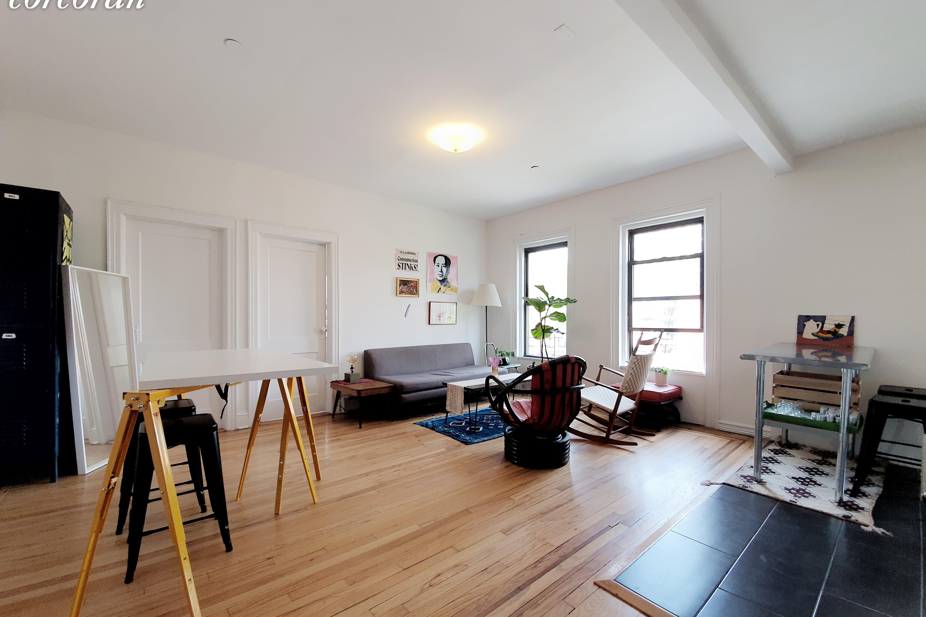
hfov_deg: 104.2
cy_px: 314
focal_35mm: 14
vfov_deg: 81.2
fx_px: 360
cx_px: 455
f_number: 2.2
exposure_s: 1/60
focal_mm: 1.8
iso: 64
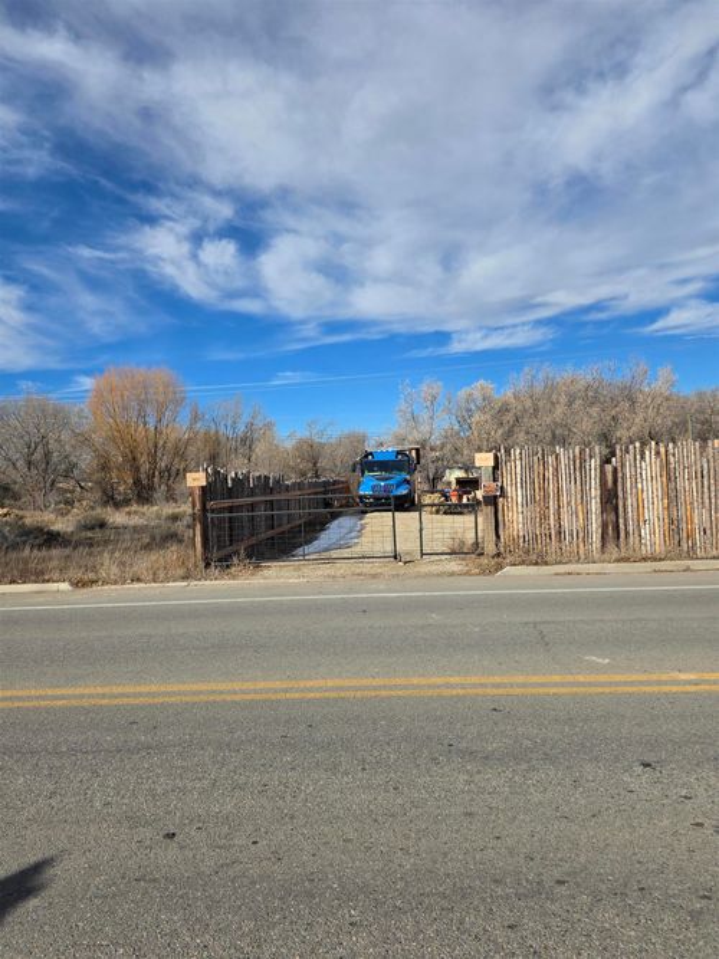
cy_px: 480
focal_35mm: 23
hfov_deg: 58.9
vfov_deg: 73.9
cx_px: 360
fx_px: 637
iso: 80
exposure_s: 1/7944
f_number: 1.7
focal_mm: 6.25
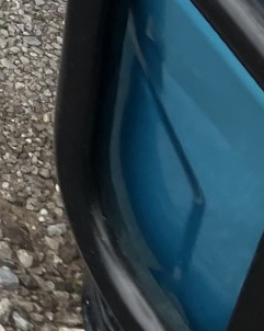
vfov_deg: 10.6
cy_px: -390
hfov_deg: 7.5
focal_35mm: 163
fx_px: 1594
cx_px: -696
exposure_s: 1/972
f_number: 1.8
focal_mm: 3.99
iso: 32
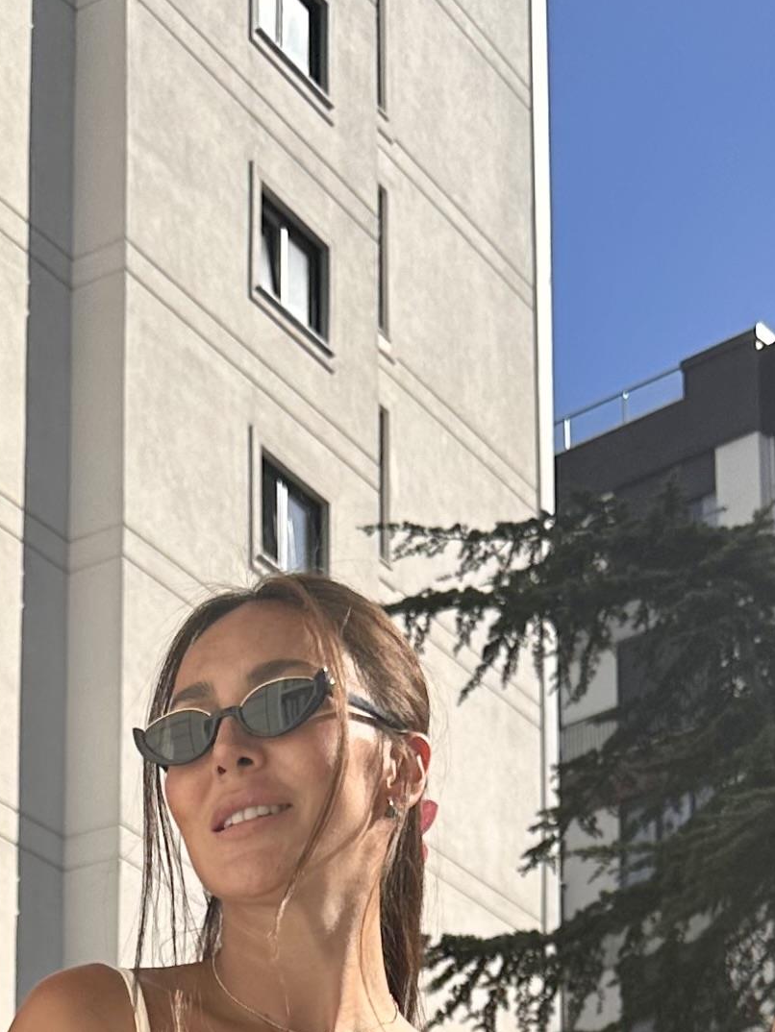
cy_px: 1846
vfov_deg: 18.0
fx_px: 2596
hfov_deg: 16.9
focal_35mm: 87
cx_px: 159
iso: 80
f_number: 1.78
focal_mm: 6.86
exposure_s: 1/5525
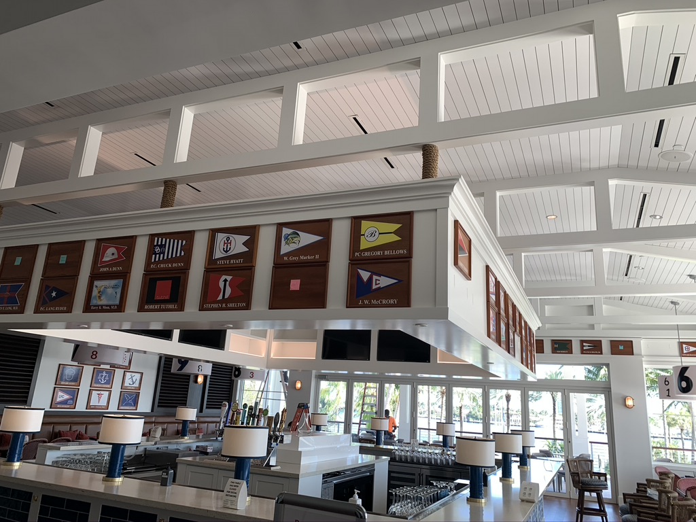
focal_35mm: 26
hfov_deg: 67.3
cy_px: 261
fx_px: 523
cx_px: 348
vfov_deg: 53.1
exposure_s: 1/120
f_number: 1.8
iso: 32
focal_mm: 4.25
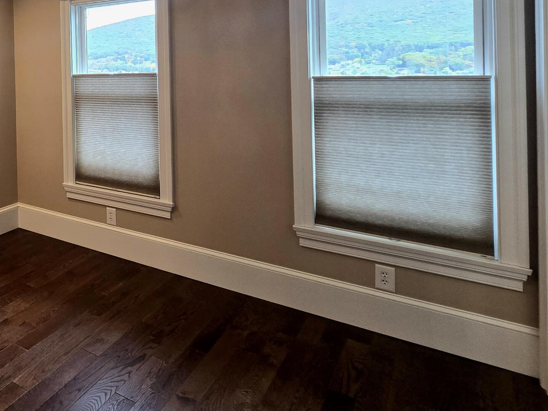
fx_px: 427
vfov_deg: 47.5
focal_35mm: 27
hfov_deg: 55.0
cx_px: 36
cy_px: 63
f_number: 2.2
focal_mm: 2.2
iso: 80
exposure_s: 1/60.2
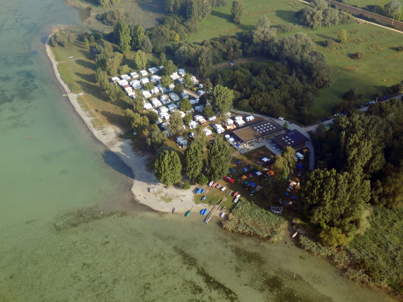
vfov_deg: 32.2
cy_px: 151
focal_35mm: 45
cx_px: 202
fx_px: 524
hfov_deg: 42.1
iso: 80
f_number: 3.8
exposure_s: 1/250
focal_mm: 8
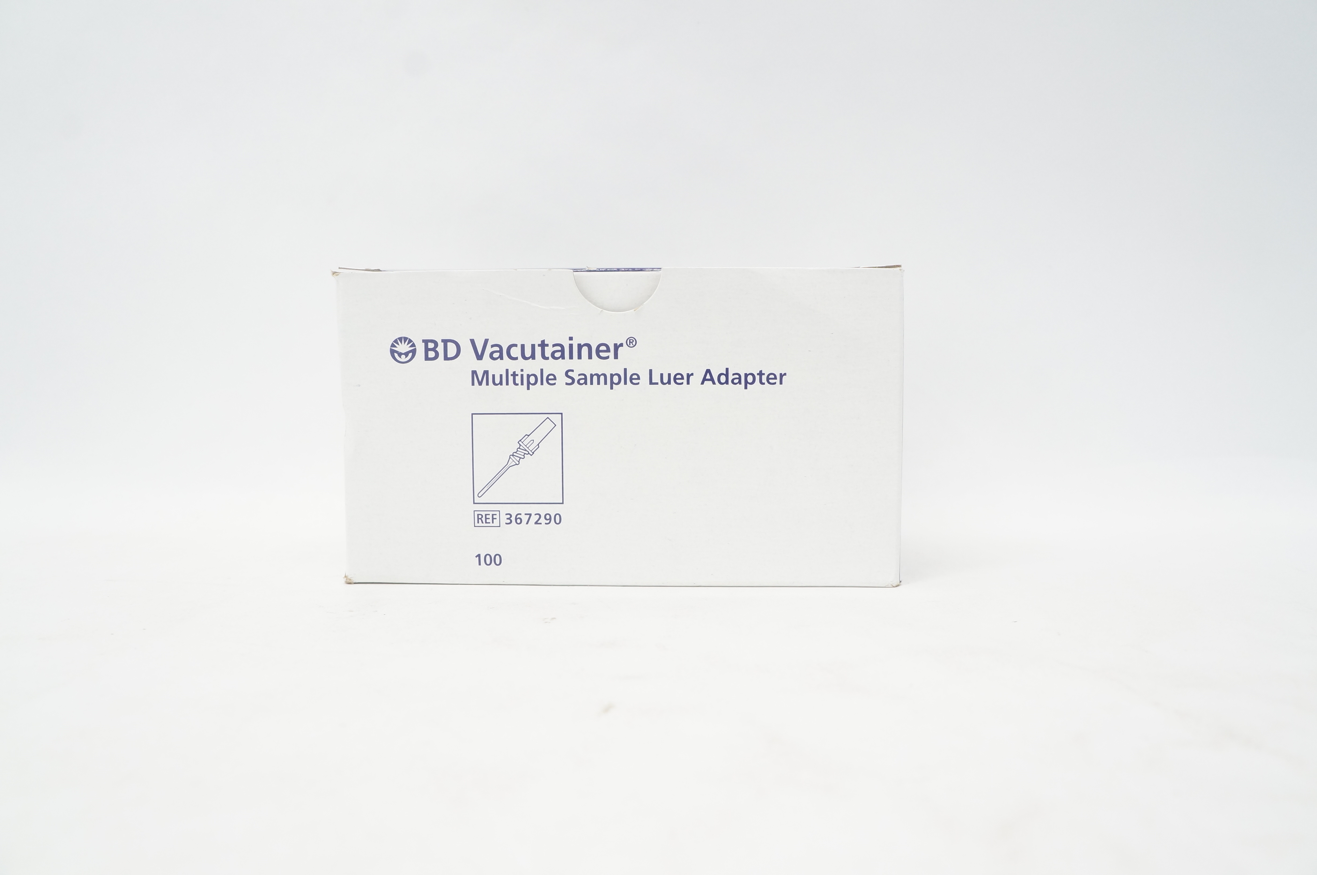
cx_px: 658
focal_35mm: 27
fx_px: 987
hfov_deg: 67.4
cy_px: 438
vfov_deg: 47.8
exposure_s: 1/40
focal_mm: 18
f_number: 8
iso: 800
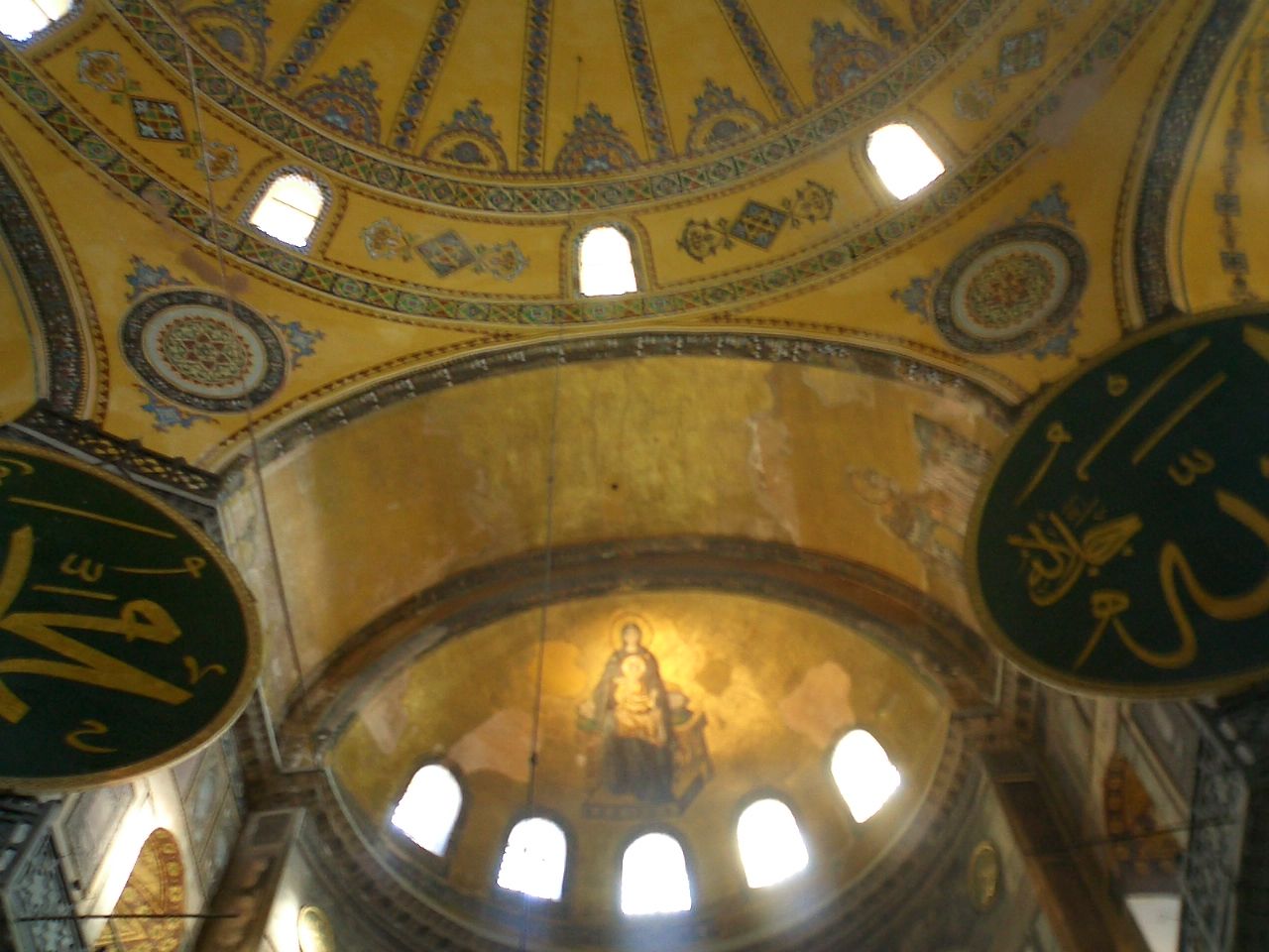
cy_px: 476
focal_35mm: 37
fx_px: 1356
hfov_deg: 50.1
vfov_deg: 38.7
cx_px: 634
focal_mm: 5.6
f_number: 3.5
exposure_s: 1/1.67
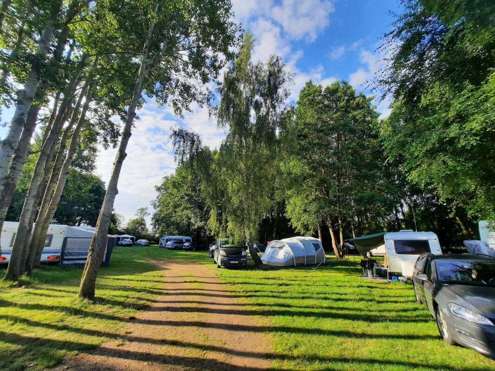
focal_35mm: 13
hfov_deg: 106.2
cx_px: 248
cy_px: 186
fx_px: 186
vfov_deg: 89.9
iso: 40
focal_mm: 1.74
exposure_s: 1/810
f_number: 2.2
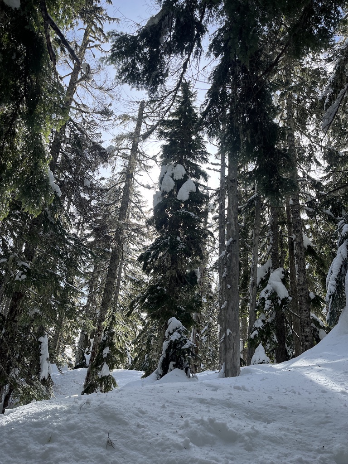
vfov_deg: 67.3
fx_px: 349
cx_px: 174
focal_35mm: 26
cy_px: 232
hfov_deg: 53.1
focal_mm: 5.1
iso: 50
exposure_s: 1/1404
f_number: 1.6
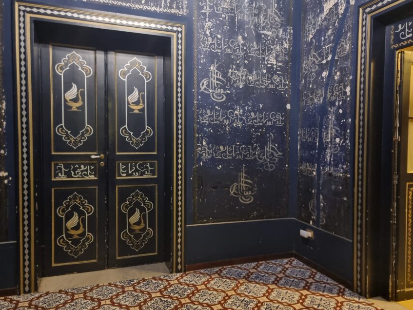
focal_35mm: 29
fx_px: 346
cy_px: 158
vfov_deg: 48.3
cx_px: 216
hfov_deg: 61.6
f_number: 1.8
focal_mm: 6.7
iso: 800
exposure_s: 1/25
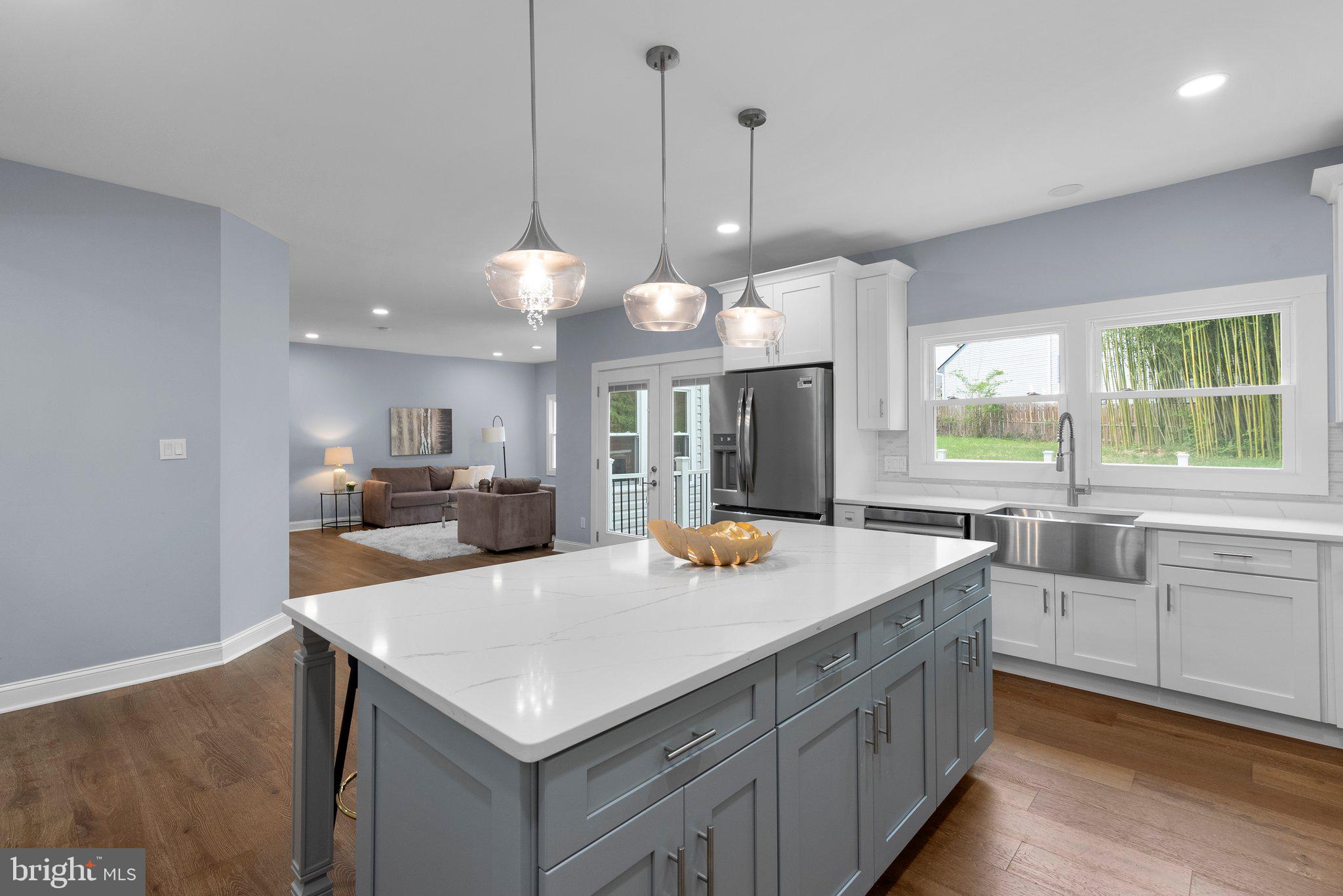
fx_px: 597
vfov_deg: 73.8
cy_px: 448
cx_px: 672
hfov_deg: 96.7
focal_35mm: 16
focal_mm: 16
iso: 250
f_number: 8
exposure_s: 1/10
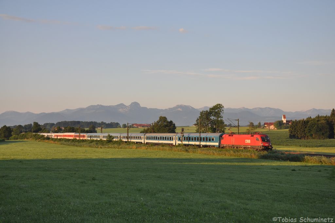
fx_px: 530
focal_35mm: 57
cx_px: 168
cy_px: 112
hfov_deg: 35.1
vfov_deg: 23.7
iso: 320
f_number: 7.1
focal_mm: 38
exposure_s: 1/500
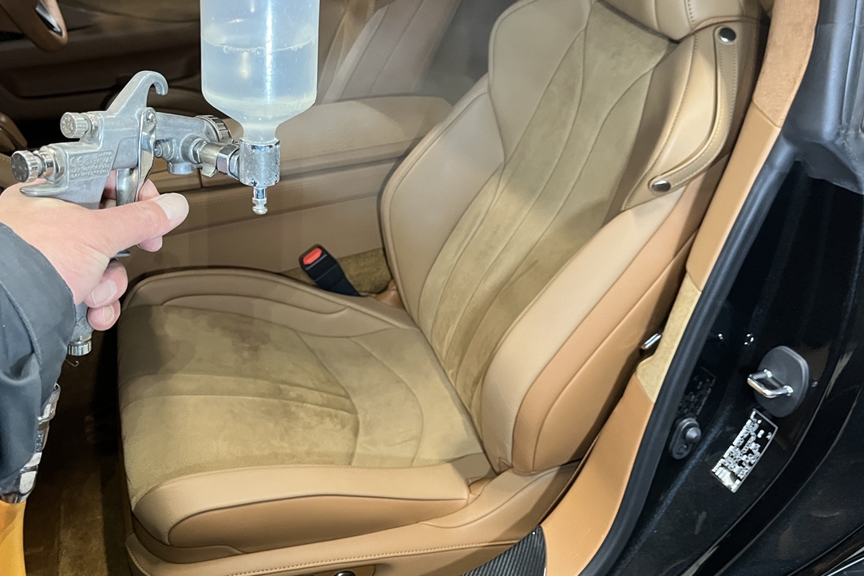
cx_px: 396
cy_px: 232
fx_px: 768
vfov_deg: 40.9
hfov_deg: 58.6
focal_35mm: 32
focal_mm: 5.1
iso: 400
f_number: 1.6
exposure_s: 1/60
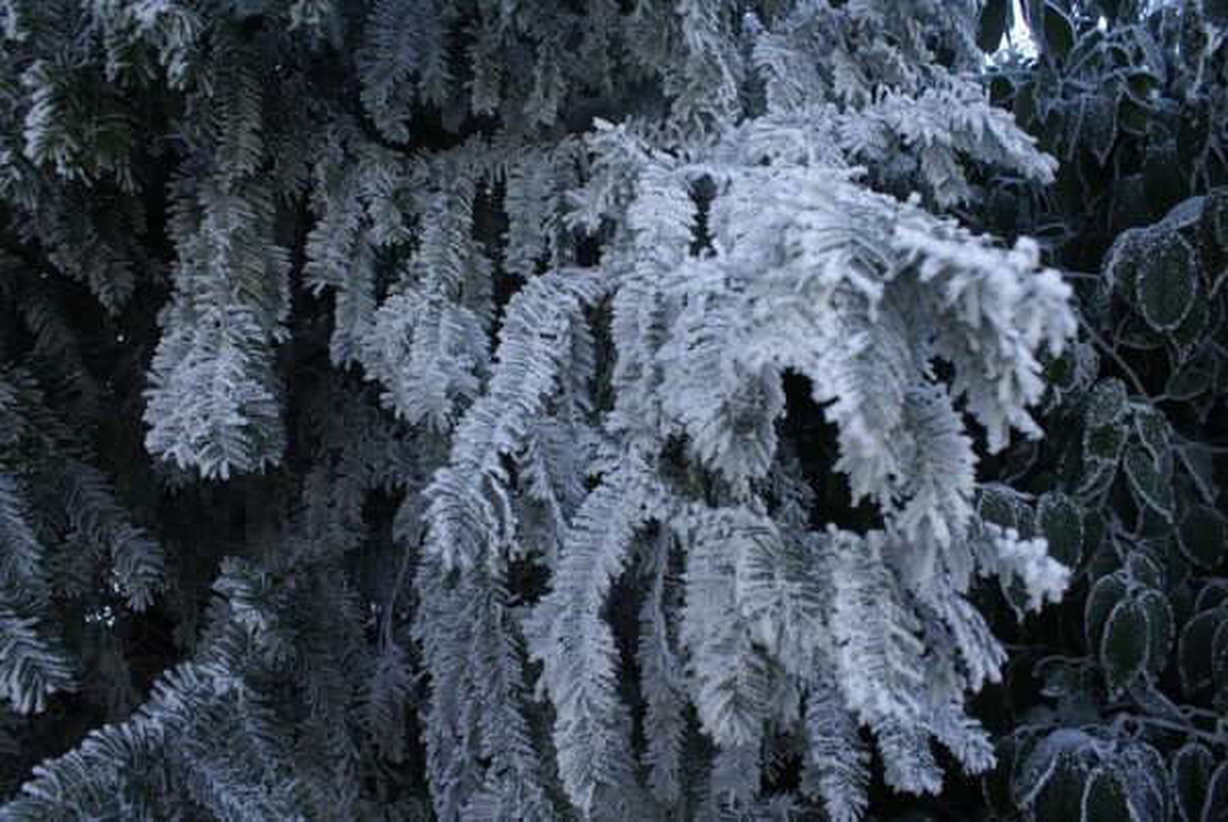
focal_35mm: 27
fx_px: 922
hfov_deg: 67.3
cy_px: 411
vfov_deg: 48.1
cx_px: 614
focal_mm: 18
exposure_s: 1/40
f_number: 5.6
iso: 100
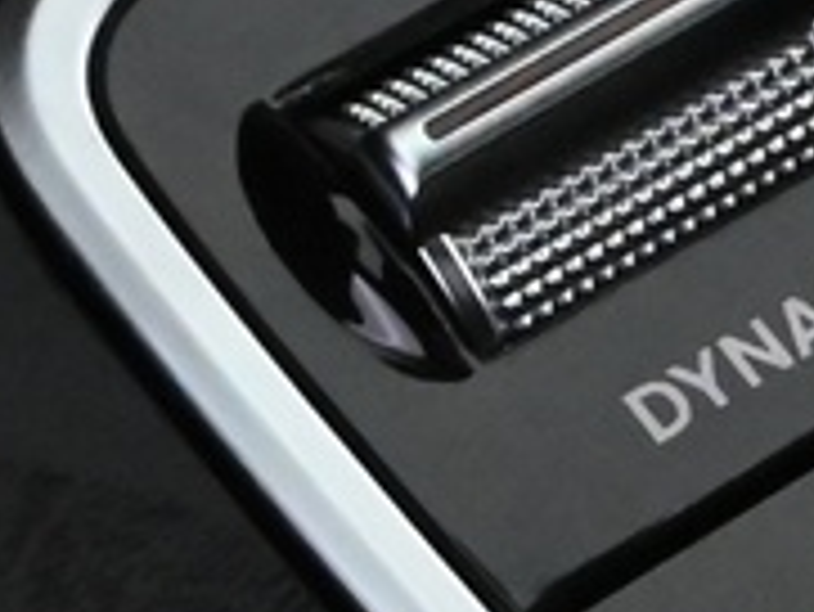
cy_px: -58
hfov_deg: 5.7
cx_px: 2073
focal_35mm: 335
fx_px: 7883
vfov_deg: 4.4
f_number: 5.6
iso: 6400
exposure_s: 1/50
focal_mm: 26
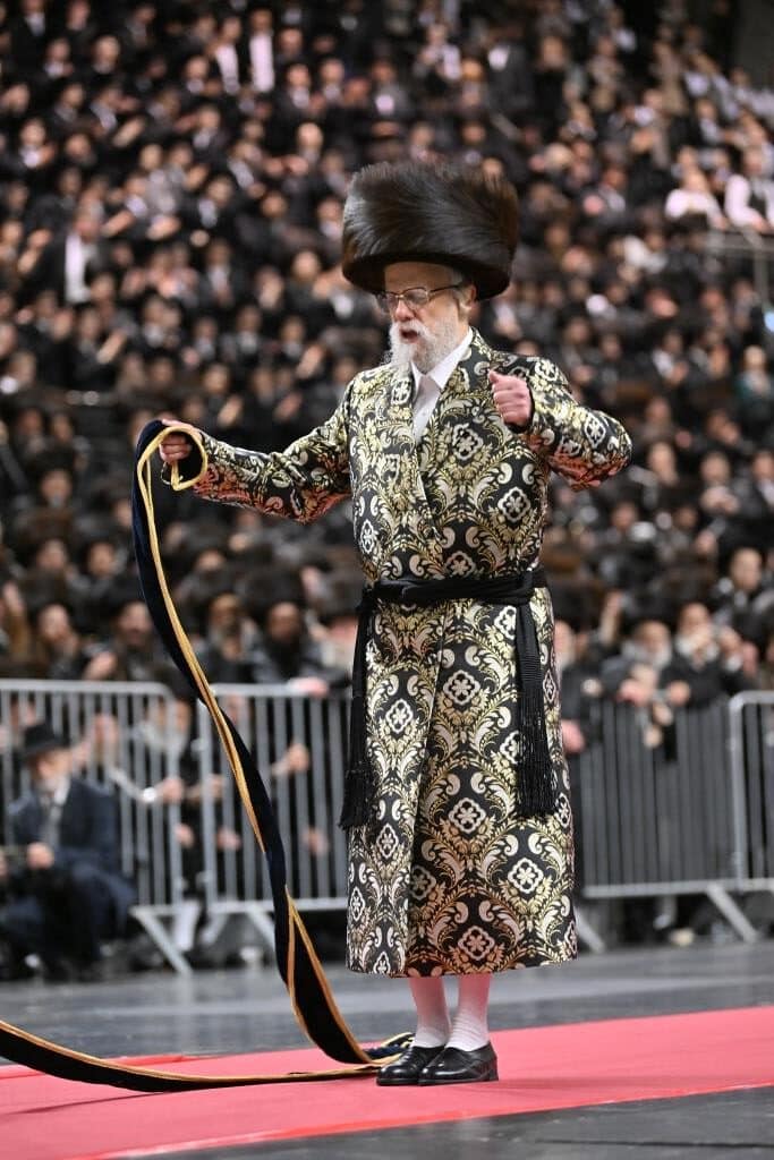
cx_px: 387
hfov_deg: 10.6
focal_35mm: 130
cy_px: 580
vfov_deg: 15.8
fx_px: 4191
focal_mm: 130
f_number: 2.8
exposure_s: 1/200
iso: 1000
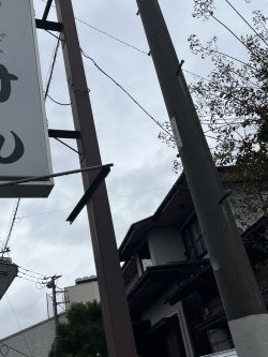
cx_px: 112
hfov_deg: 36.7
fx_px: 402
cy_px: 147
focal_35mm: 39
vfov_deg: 47.6
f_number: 1.6
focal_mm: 5.1
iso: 50
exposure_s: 1/4651
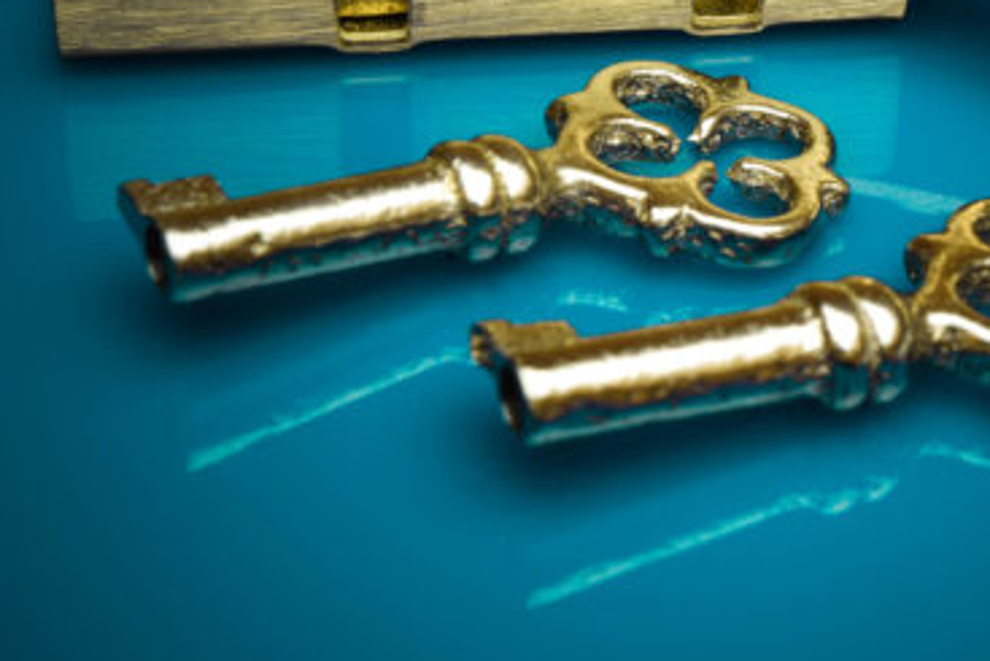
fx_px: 3709
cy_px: 156
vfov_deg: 10.2
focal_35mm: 135
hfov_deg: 15.2
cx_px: 693
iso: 100
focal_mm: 55
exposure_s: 2.5
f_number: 22
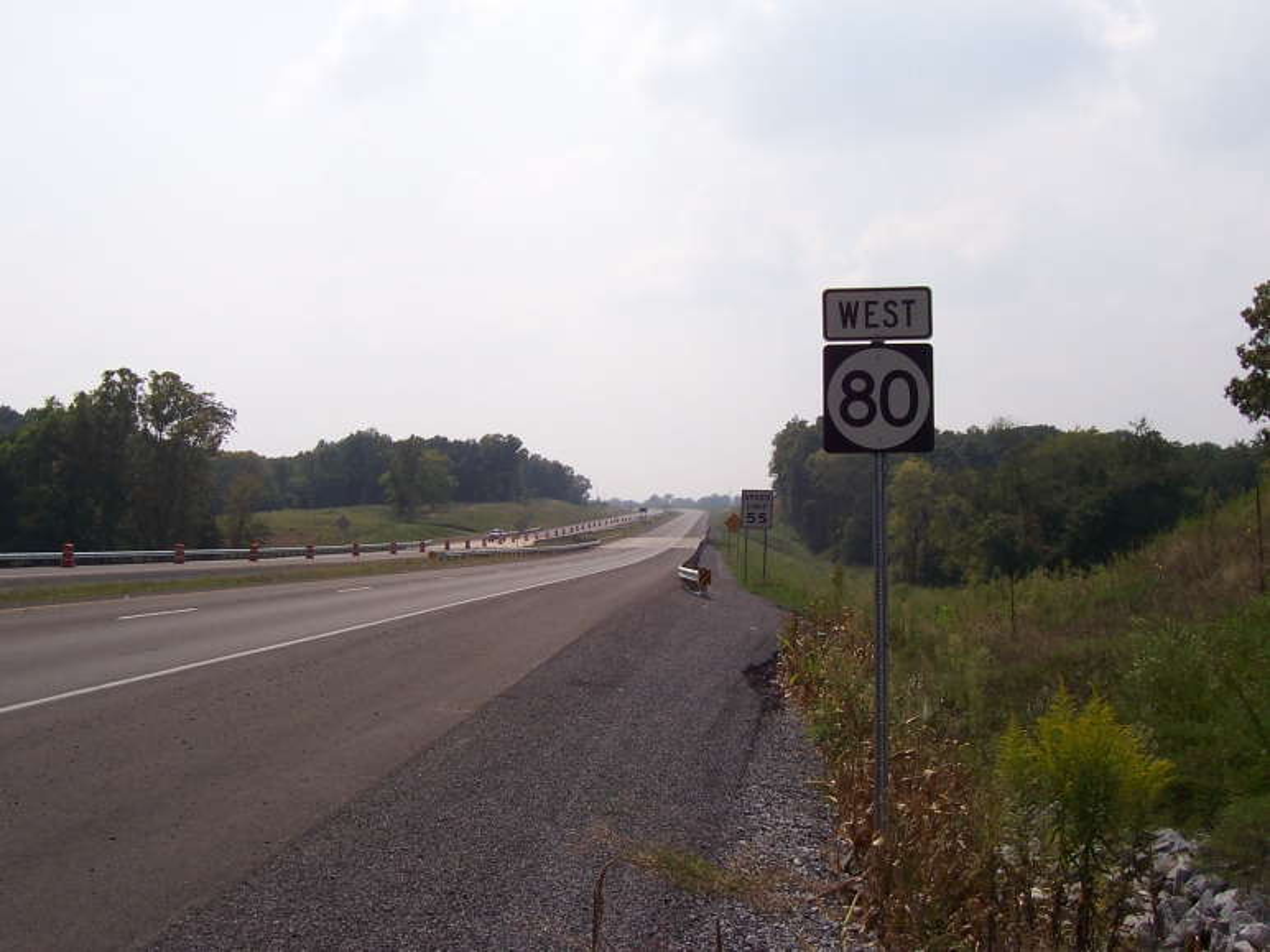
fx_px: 1357
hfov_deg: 50.1
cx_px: 635
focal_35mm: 37
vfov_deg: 38.7
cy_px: 476
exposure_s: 1/1000
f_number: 5.6
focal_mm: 5.6
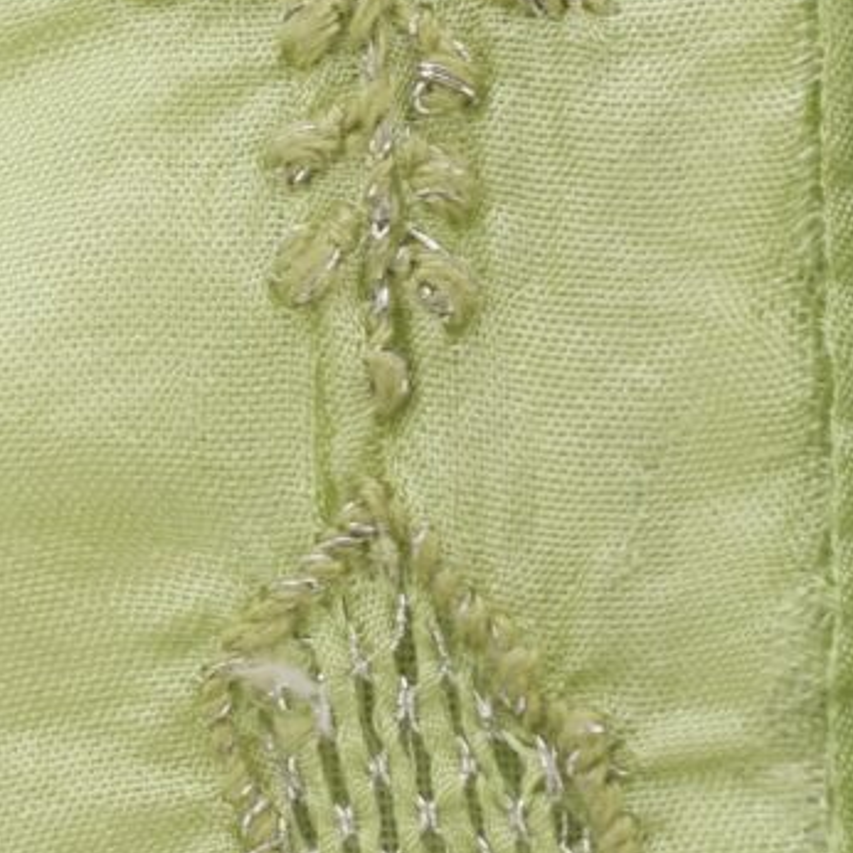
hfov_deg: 8.0
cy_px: -155
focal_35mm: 220
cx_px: 285
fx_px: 6133
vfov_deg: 7.9
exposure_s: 1/100
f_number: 6.3
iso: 250
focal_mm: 35
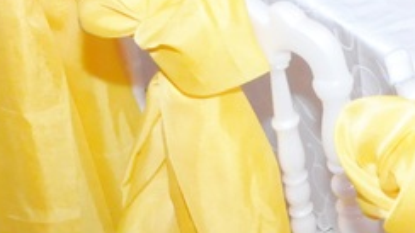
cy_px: -418
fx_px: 1474
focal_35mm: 134
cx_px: 796
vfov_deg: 8.0
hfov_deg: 13.9
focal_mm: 18
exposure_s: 1/100
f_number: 8
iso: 3200
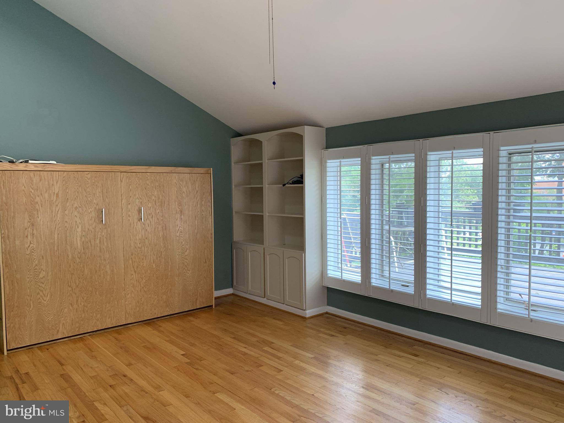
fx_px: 424
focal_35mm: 26
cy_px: 212
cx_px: 282
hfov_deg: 67.3
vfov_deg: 53.1
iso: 64
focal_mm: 4.25
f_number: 1.8
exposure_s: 1/121
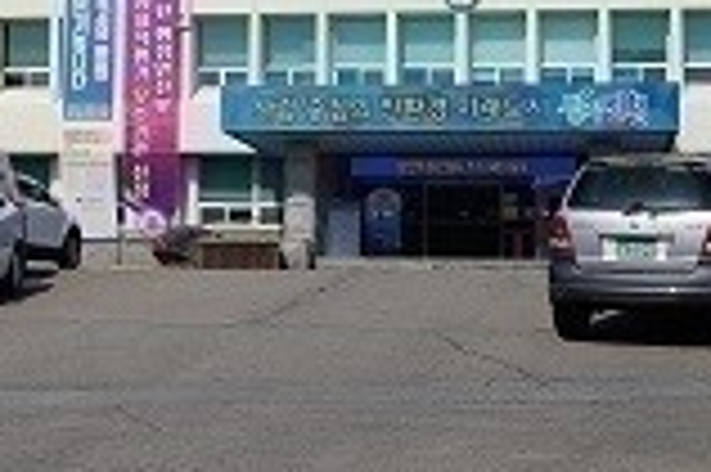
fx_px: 1795
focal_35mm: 91
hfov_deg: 22.2
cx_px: 189
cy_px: 81
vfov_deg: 14.9
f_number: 14
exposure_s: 1/200
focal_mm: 24
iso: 100
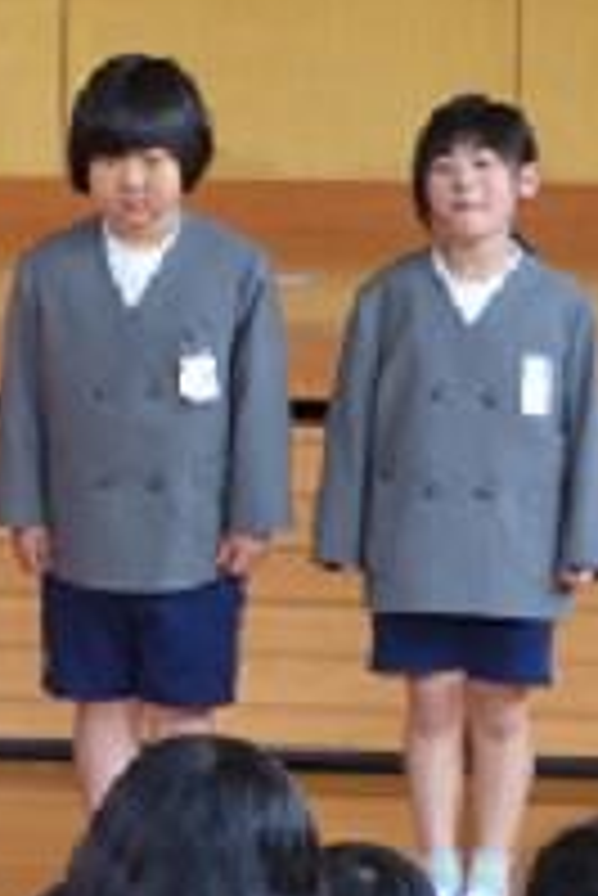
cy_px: 441
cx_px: -252
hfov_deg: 4.3
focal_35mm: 316
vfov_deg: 6.5
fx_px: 7859
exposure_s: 1/40
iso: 400
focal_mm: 24.4
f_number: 5.4
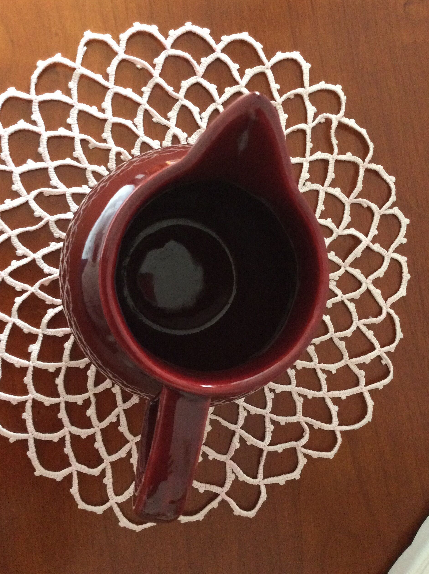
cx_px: 213
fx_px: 547
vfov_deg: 55.4
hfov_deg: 42.8
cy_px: 280
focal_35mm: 33
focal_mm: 3.3
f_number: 2.4
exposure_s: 1/20
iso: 320
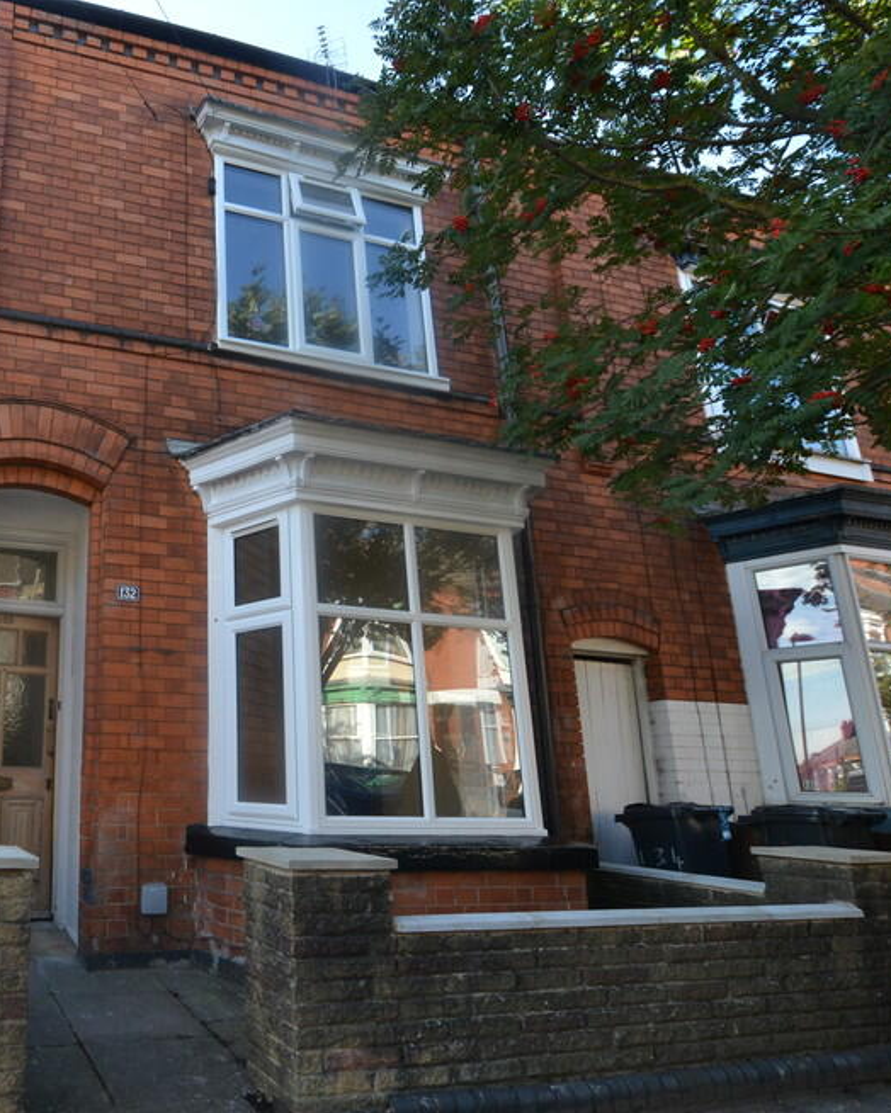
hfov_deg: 55.3
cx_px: 99
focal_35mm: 22
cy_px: 579
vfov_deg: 75.0
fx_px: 725
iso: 200
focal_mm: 10
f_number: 5.6
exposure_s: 1/125
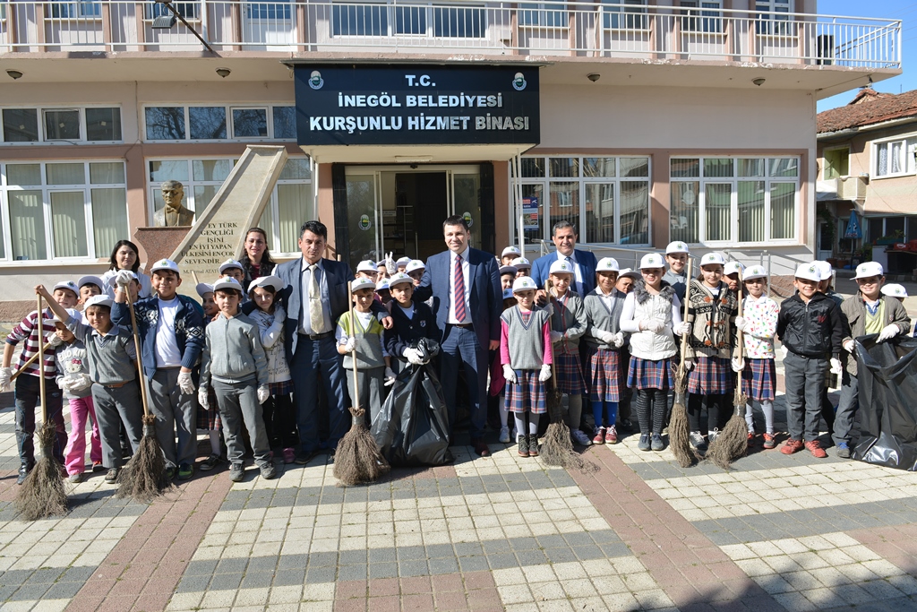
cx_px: 458
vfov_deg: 53.1
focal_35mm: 24
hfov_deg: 73.7
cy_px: 306
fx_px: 611
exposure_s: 1/250
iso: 100
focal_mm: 24
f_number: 6.3
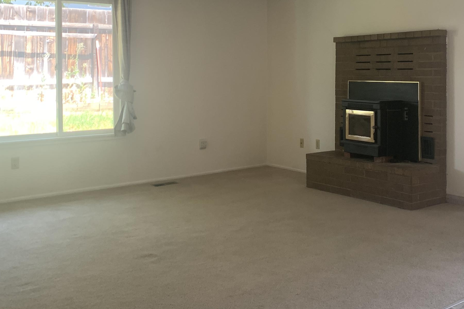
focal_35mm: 45
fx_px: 580
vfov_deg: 29.5
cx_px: 341
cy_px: 82
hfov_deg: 42.4
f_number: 1.8
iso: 100
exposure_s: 1/81
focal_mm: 4.25
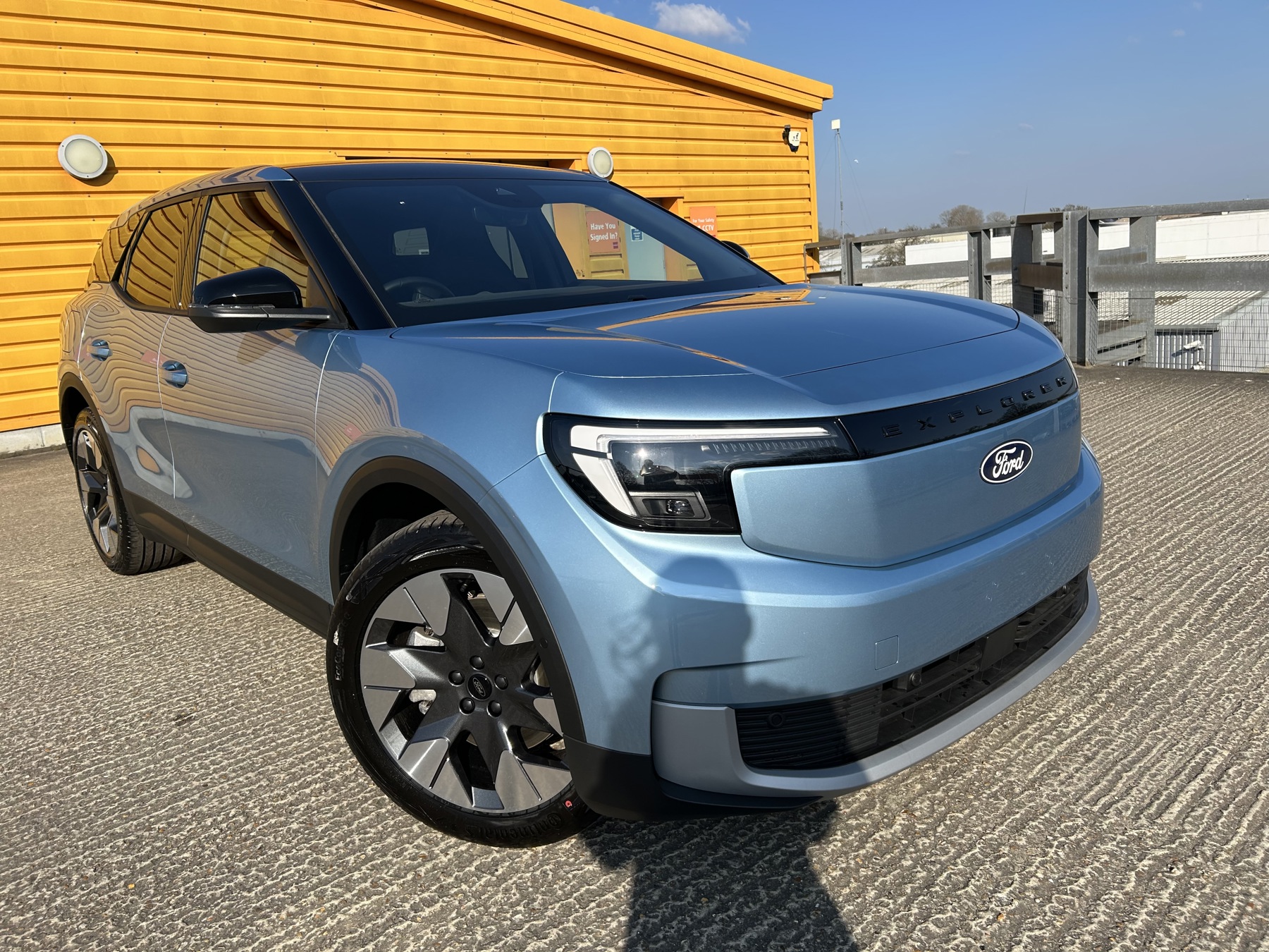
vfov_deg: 53.1
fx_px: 953
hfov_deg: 67.3
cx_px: 634
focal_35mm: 26
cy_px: 476
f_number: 1.5
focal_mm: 5.7
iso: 50
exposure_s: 1/4115
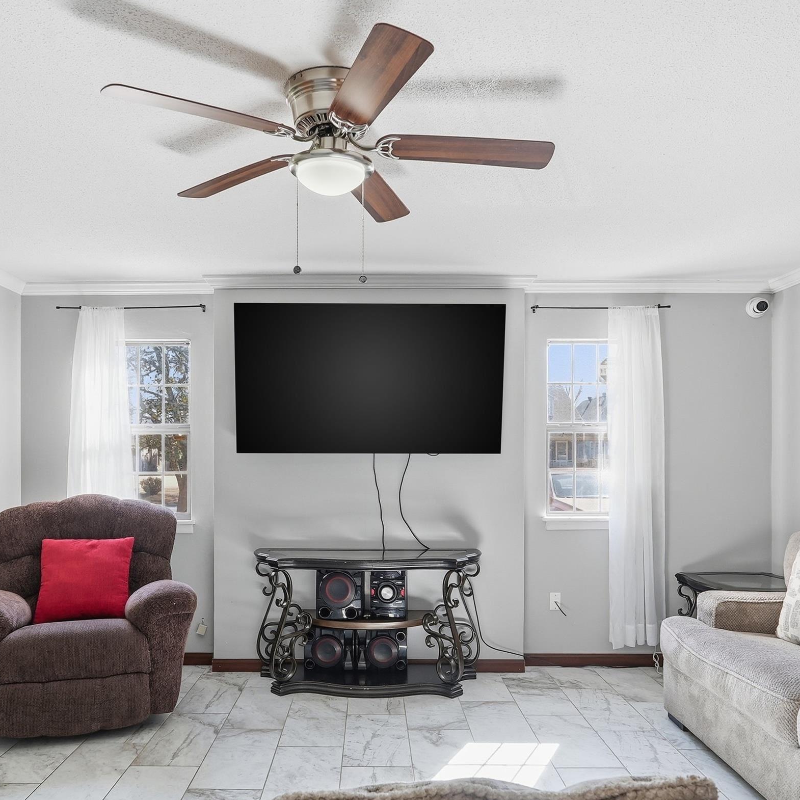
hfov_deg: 60.8
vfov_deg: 60.7
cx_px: 365
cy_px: 451
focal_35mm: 26
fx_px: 680
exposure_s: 1/60
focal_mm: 16
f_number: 9
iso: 250
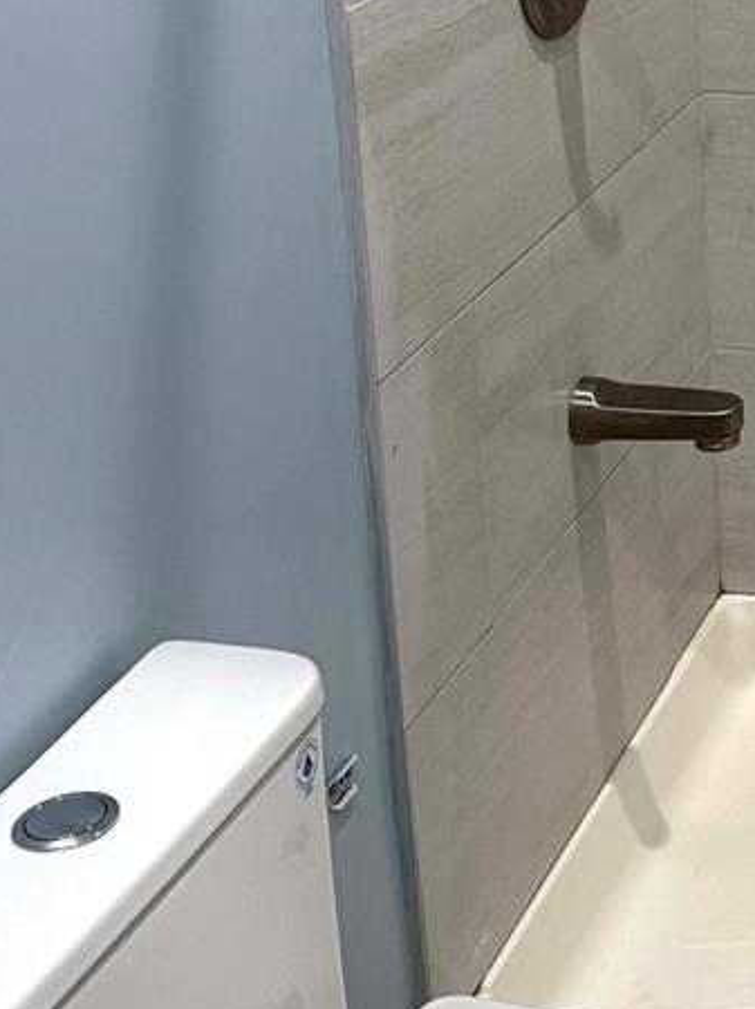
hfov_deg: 16.4
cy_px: 52
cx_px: 1138
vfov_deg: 23.1
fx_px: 2387
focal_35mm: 82
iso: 200
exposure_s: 1/120
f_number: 1.78
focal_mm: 6.76
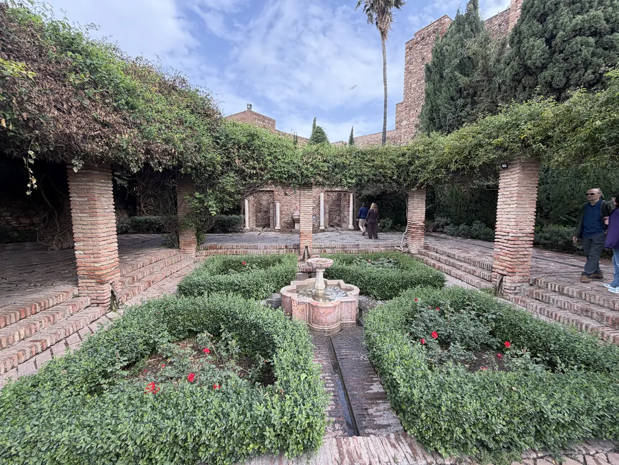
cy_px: 232
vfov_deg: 85.7
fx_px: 250
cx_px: 310
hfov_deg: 102.1
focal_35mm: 14
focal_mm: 2.22
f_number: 2.2
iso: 50
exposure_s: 1/229
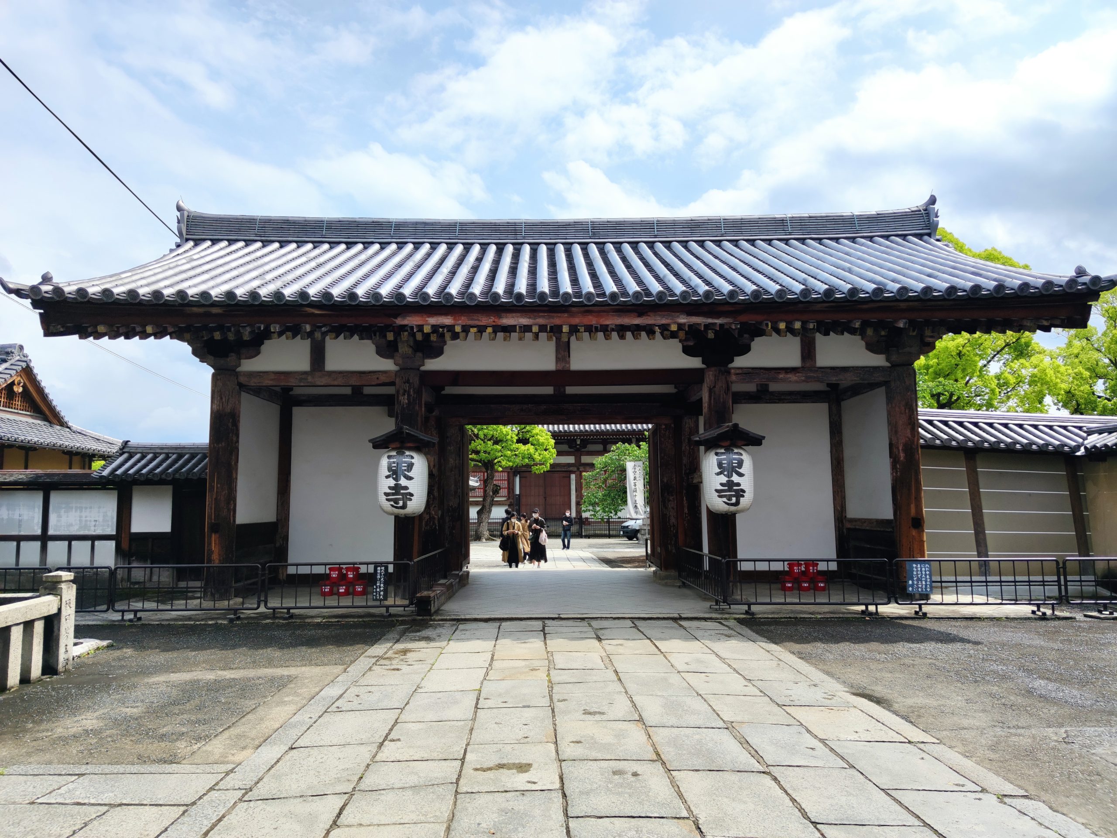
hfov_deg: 71.6
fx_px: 774
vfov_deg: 56.8
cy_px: 419
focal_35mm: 24
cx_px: 558
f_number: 1.69
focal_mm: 6.74
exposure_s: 1/4074
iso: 100
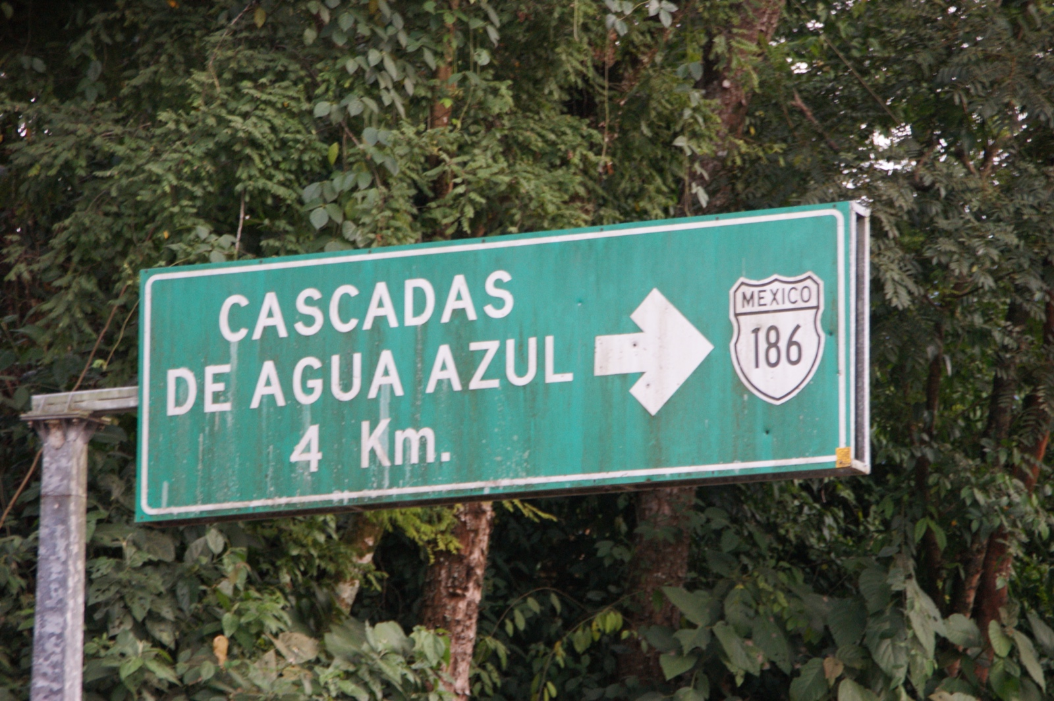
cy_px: 350
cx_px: 527
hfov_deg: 10.2
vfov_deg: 6.8
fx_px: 5924
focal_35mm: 202
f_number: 6.3
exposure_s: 1/5
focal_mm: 135
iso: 400
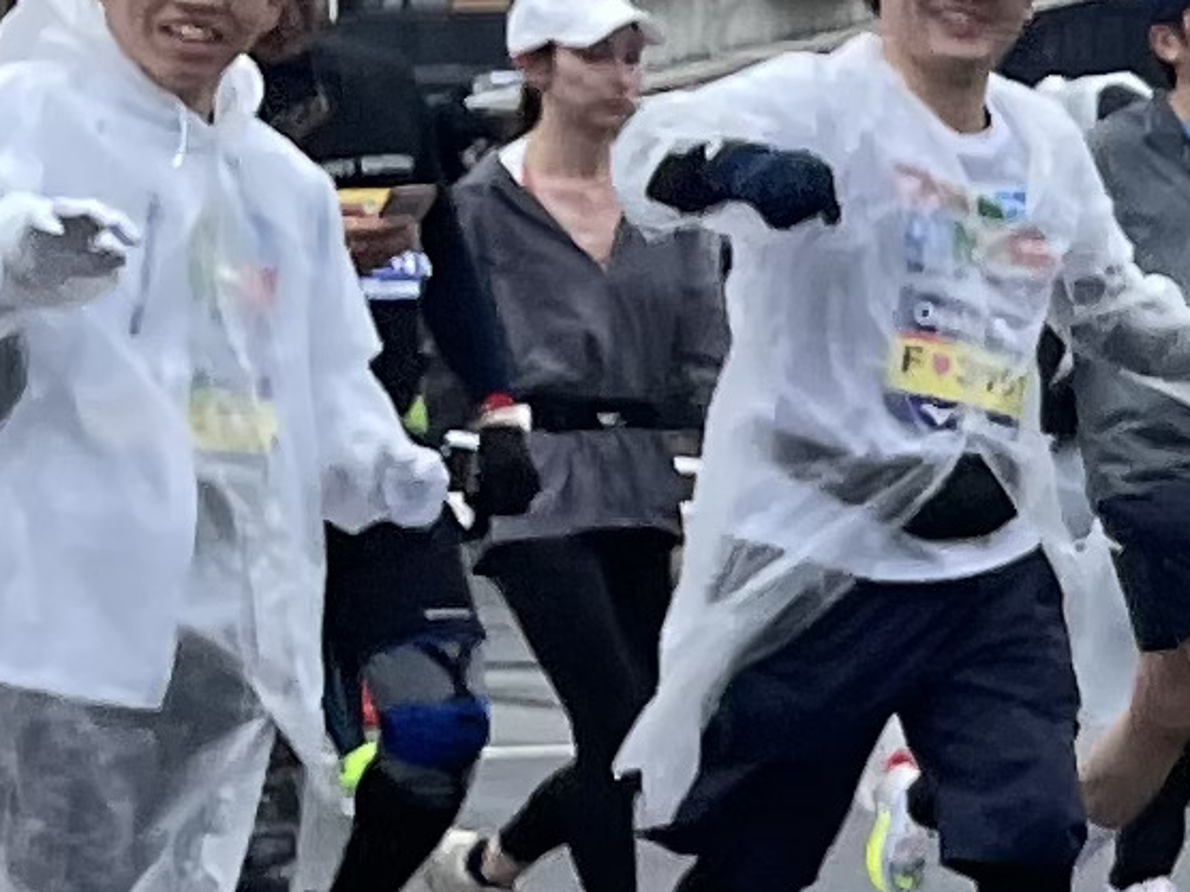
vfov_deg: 13.2
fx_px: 3850
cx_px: 2009
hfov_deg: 15.5
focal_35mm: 112
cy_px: 337
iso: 32
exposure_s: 1/1052
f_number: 1.6
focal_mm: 4.2
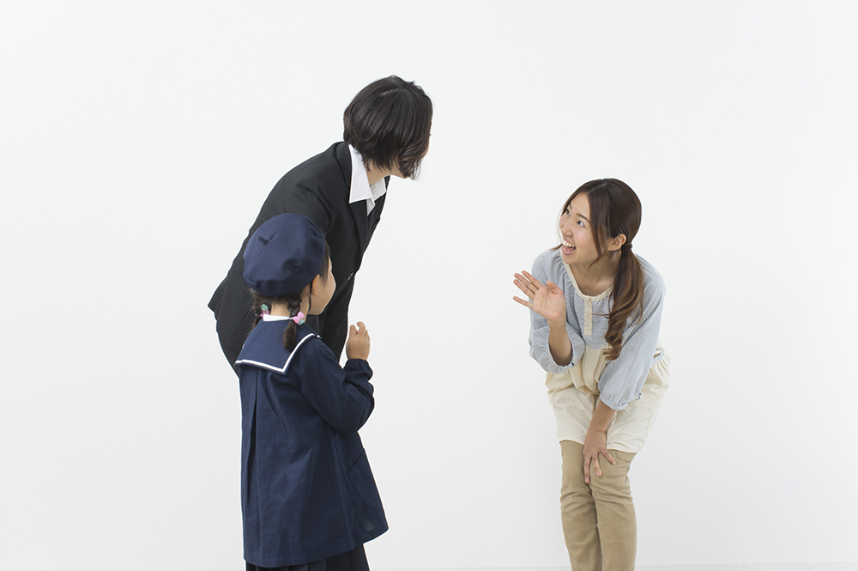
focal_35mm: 75
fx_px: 1786
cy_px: 286
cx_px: 429
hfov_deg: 27.0
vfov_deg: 18.2
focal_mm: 50
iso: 100
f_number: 10
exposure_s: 1/125
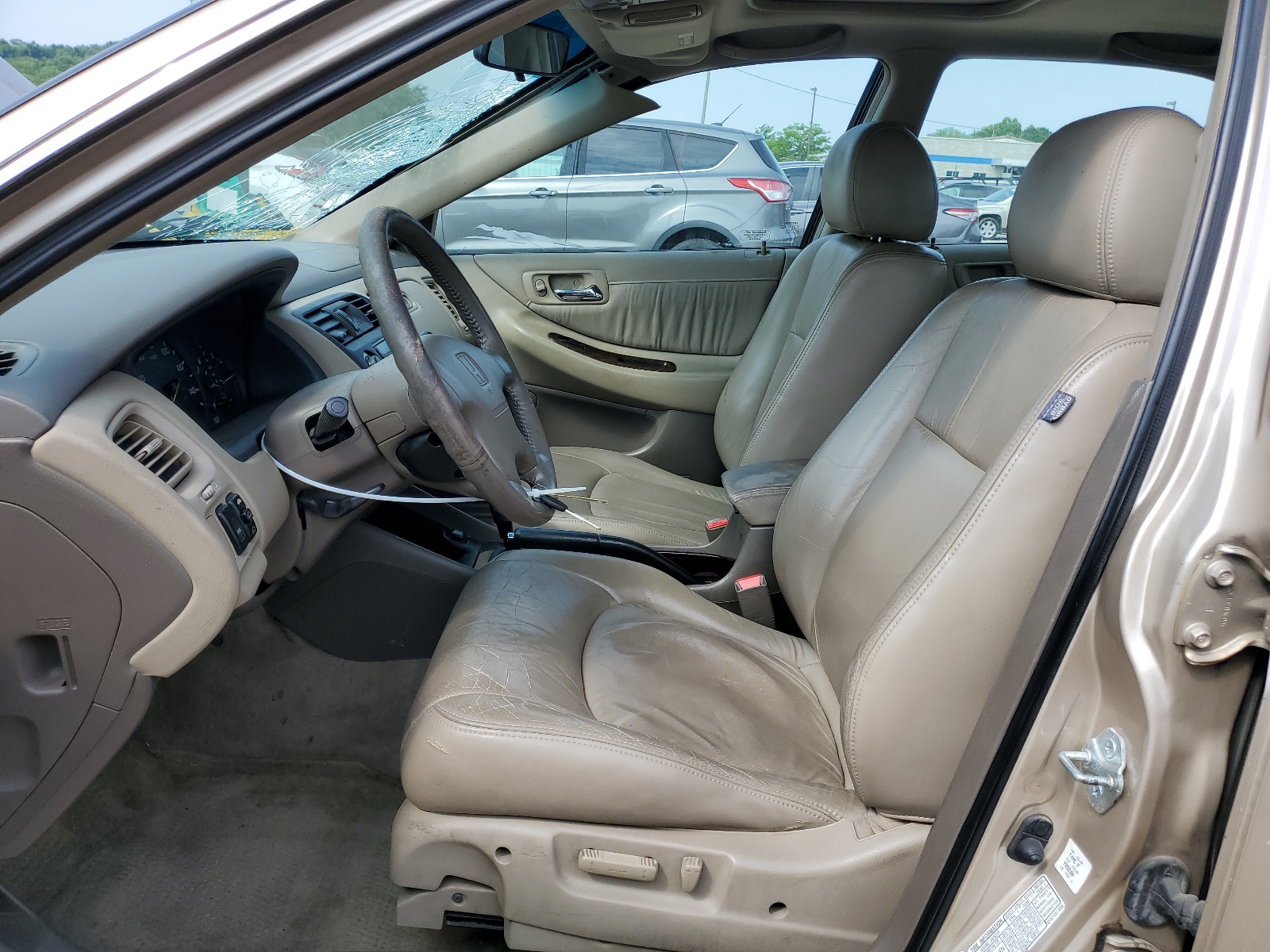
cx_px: 635
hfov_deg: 67.3
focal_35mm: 26
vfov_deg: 53.1
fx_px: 954
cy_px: 476
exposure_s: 1/1429
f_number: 1.5
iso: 50
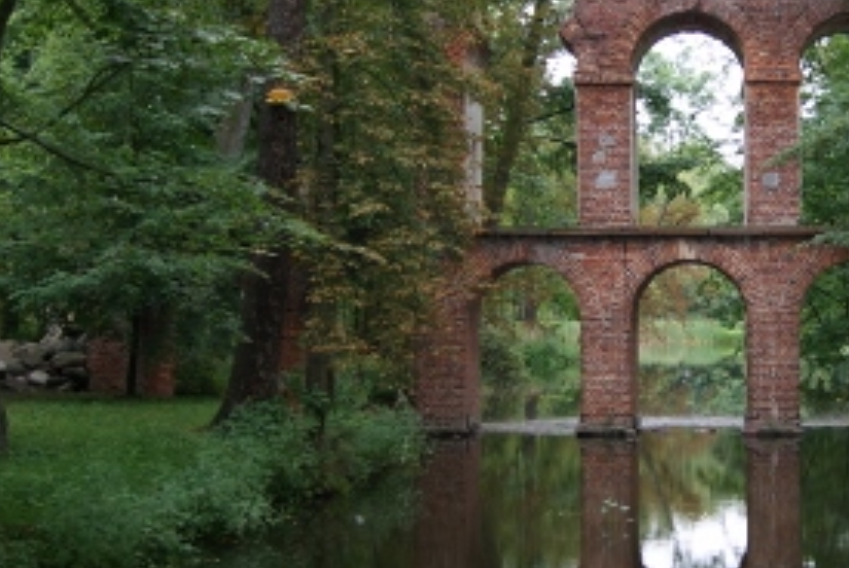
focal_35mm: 60
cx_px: 685
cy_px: 253
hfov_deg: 32.4
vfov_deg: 22.7
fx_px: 1416
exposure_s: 1/40
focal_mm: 20
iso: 125
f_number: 4
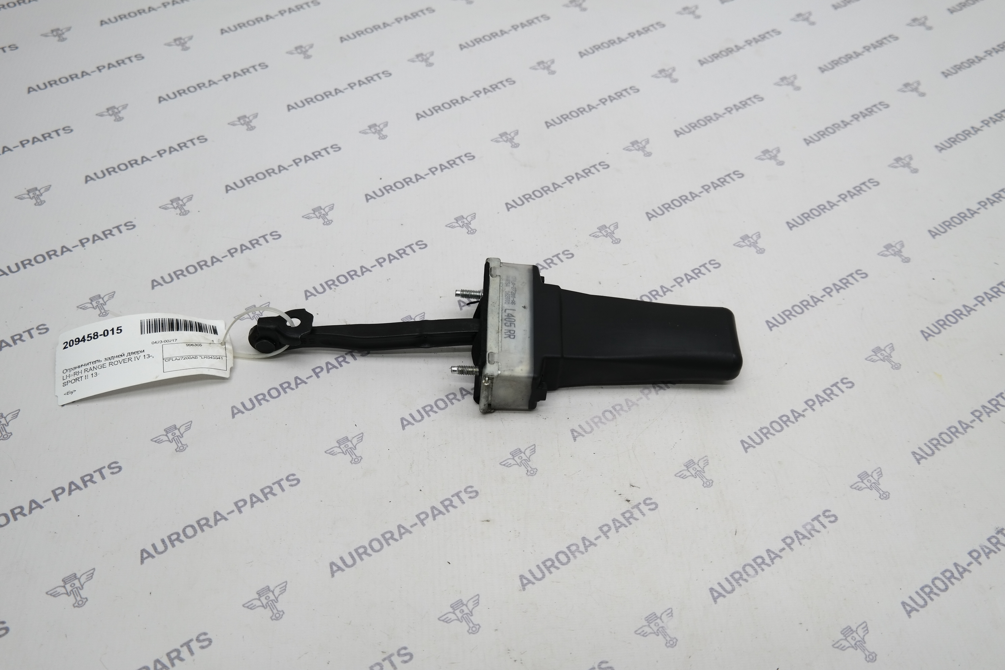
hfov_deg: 57.2
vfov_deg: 40.0
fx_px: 921
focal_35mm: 33
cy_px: 335
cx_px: 502
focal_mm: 22
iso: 100
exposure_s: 1/80
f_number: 4
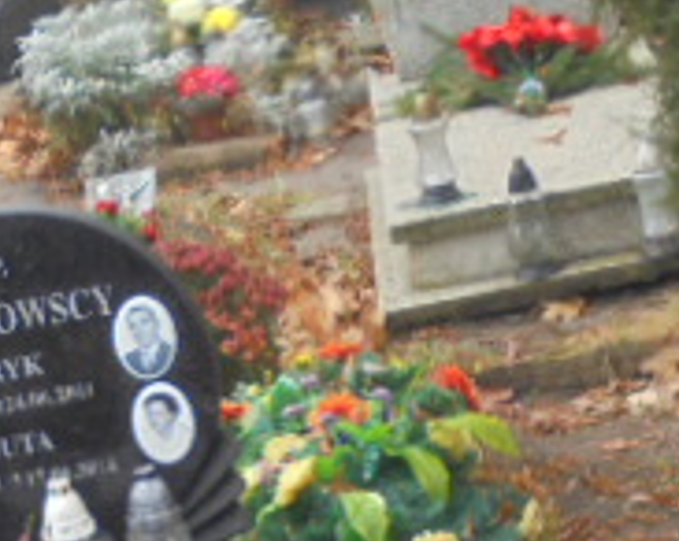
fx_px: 2610
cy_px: 845
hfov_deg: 14.5
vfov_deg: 11.3
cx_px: -45
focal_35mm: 130
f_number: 4.2
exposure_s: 1/30
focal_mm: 6.9
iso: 100
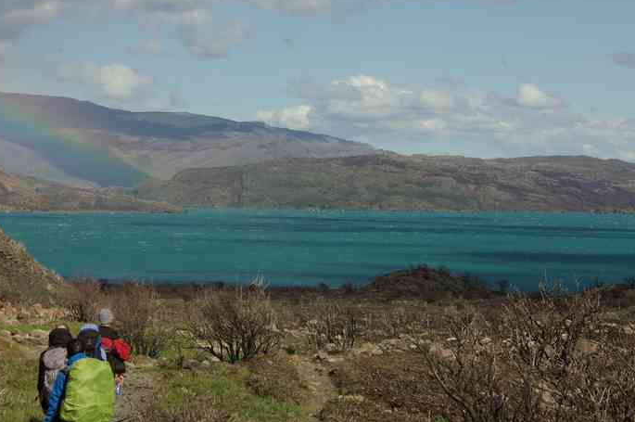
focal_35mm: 121
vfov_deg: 11.3
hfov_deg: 17.0
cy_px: 199
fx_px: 2127
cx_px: 306
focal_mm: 55
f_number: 9.5
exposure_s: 1/350
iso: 100
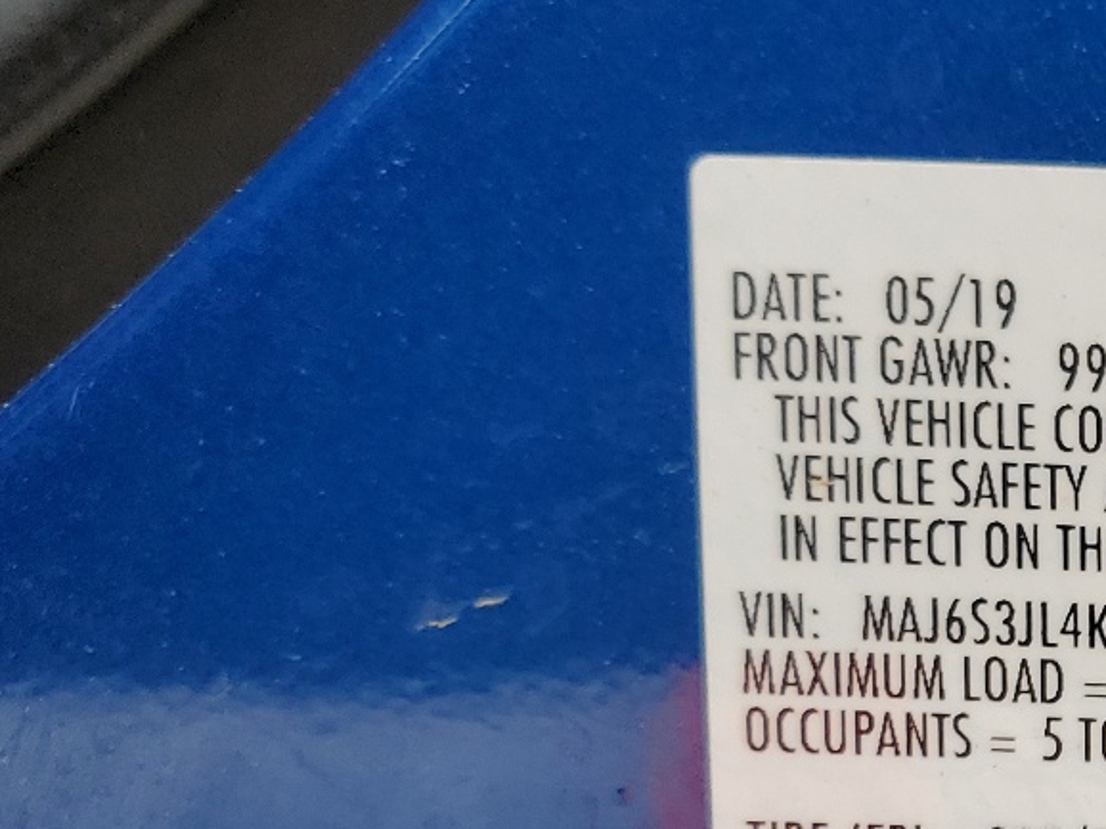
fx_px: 2299
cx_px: 1452
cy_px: 900
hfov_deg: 23.7
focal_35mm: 72
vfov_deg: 19.6
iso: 50
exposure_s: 1/204
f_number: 1.5
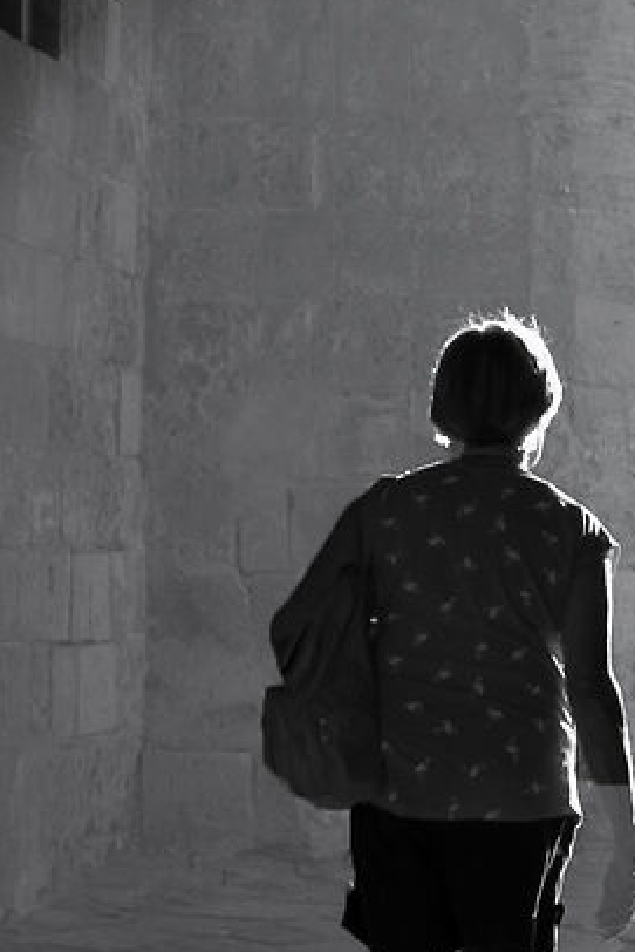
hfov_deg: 7.3
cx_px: 295
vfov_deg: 10.7
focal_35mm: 189
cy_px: -183
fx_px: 4996
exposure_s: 1/90
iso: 400
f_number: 6.4
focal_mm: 21.6
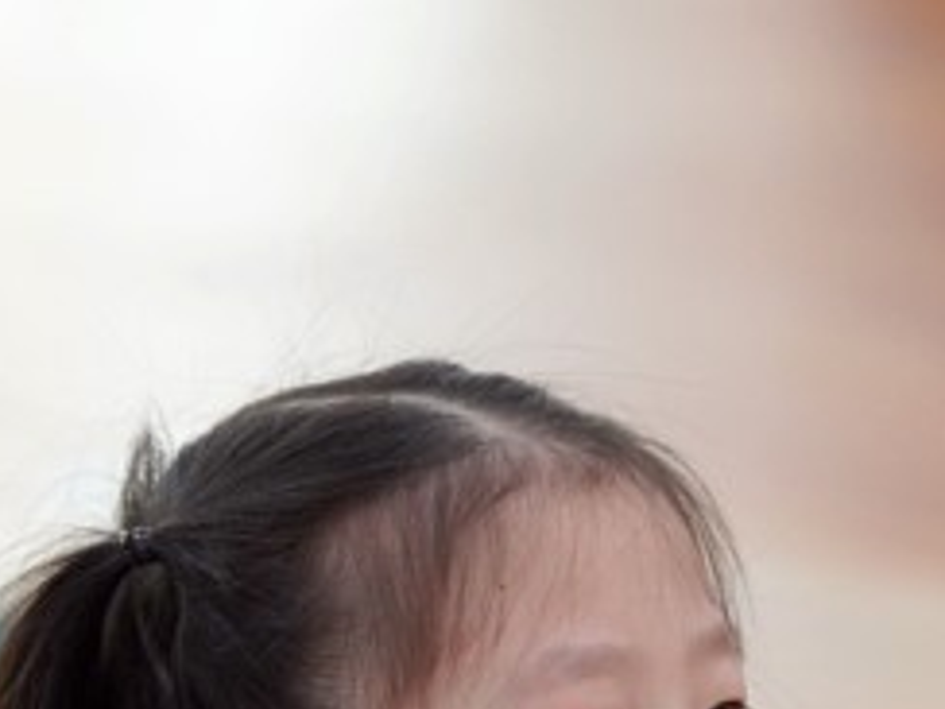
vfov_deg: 2.8
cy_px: 1096
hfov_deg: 3.7
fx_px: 14551
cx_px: 713
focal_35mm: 533
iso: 1250
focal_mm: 150
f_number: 4
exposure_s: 1/160
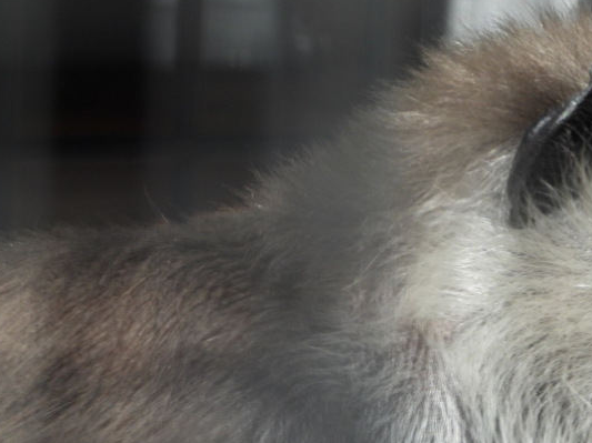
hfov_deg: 1.4
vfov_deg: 1.1
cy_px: 273
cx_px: 411
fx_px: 23875
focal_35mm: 1397
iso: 220
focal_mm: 167
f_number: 5.6
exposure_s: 1/500
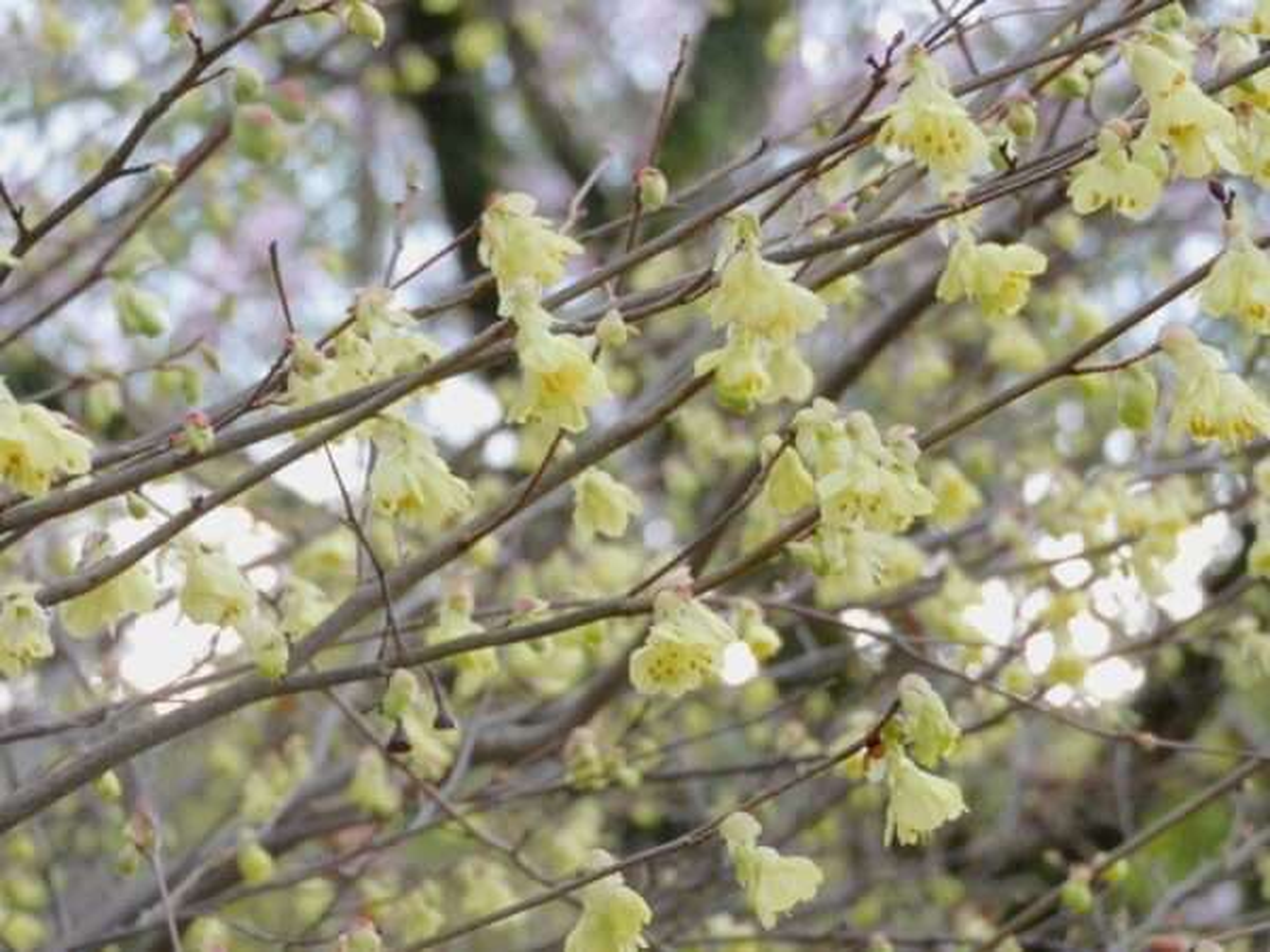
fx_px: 6237
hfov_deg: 11.6
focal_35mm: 170
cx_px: 635
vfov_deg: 8.7
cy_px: 476
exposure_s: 1/40
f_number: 5.2
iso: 400
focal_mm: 30.5
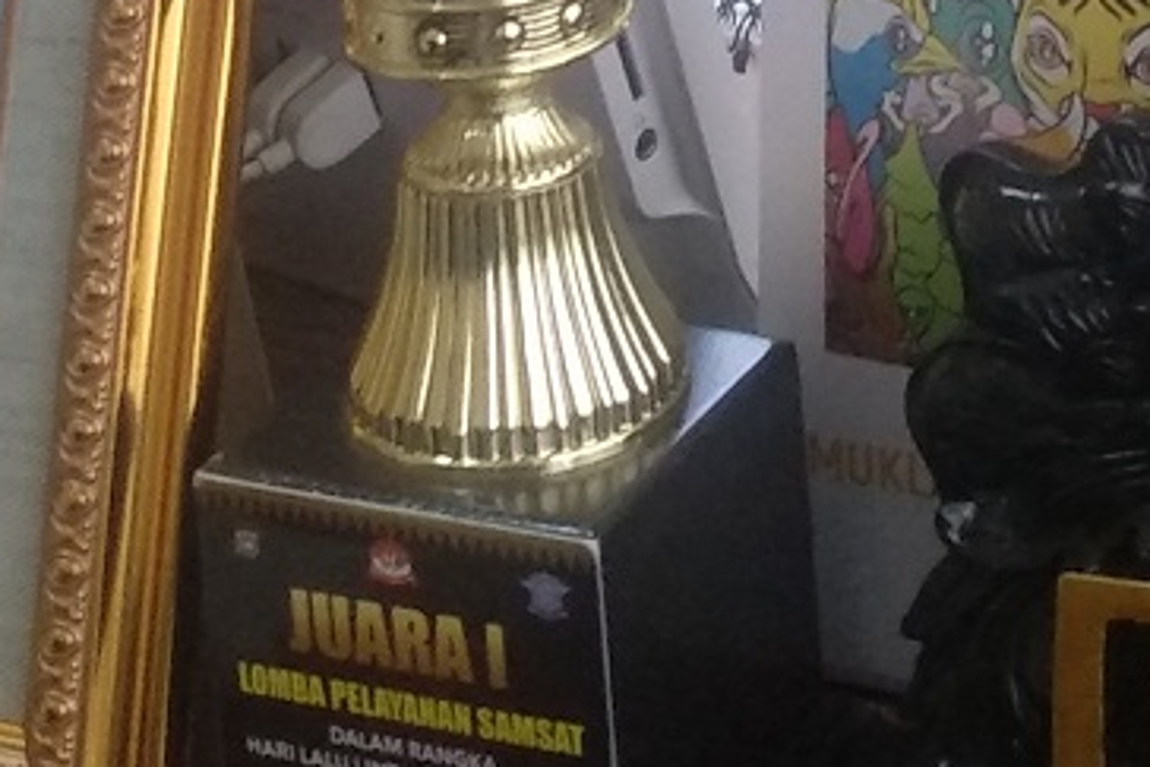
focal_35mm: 113
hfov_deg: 17.8
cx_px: 1020
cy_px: -795
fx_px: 3611
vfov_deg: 11.0
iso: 400
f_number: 2.2
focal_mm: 3.81
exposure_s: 1/33
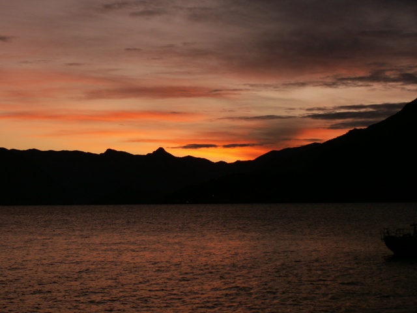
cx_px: 208
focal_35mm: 73
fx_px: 879
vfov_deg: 20.2
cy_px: 156
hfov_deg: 26.7
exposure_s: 1/80
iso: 50
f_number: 4.5
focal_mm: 12.13
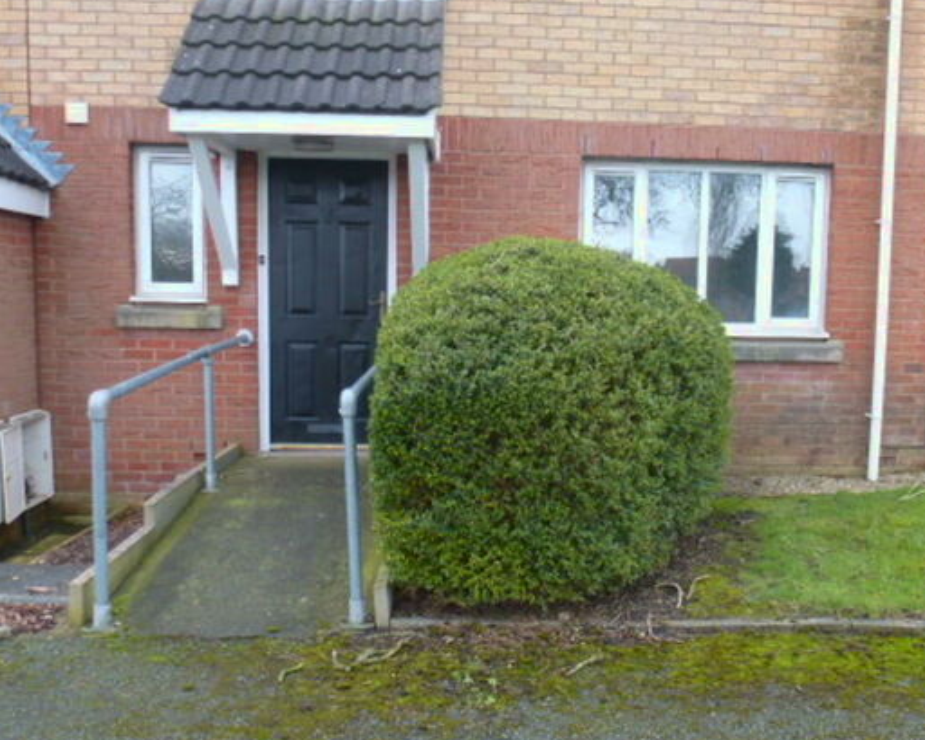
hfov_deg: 55.5
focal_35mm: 32
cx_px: 515
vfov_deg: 45.8
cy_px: 403
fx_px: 876
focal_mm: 4.3
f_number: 3.3
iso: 320
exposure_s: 1/60
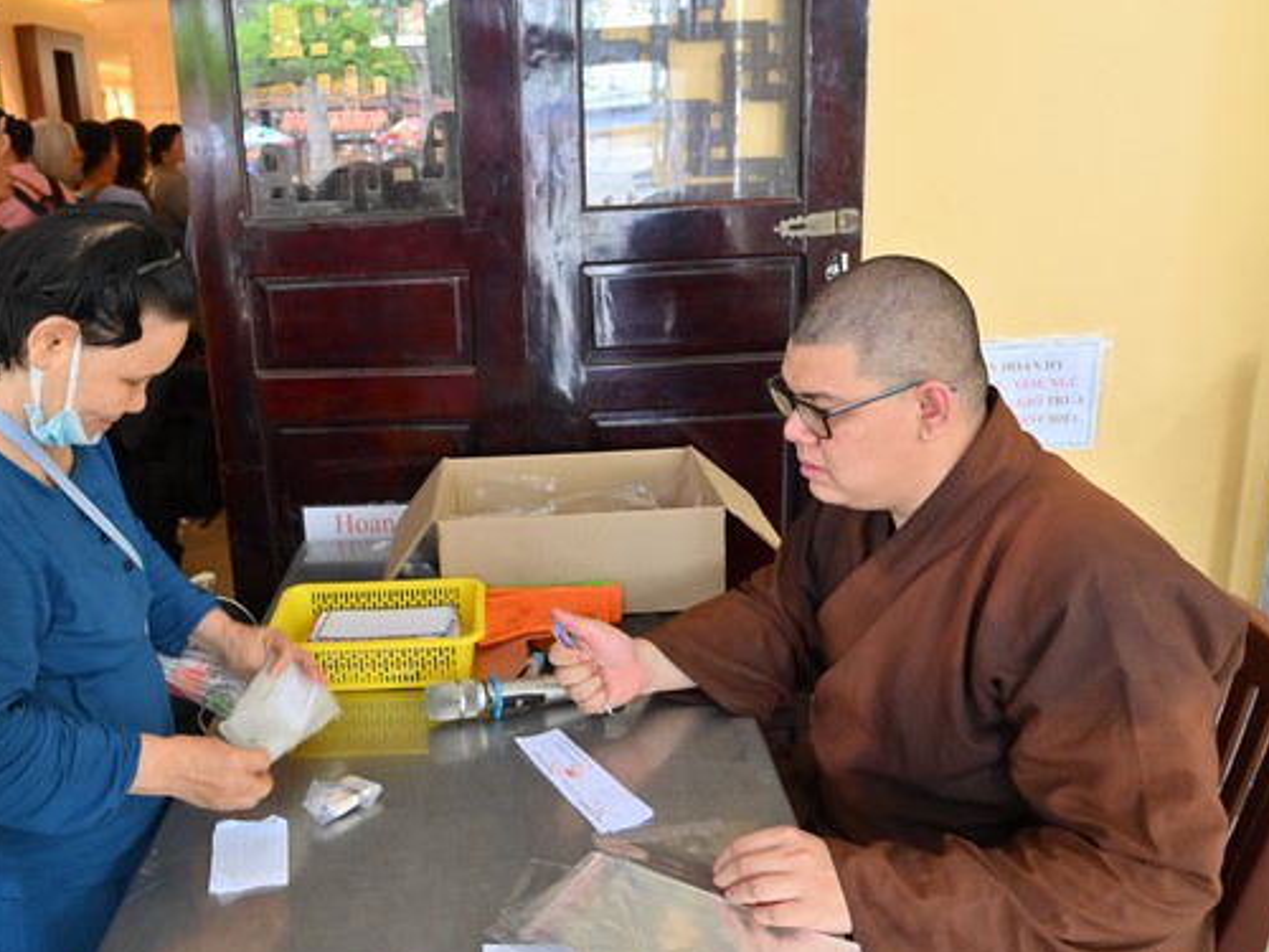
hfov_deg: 59.3
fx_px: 1100
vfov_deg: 46.8
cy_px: 440
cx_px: 482
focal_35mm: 30
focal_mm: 24
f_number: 6.3
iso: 1250
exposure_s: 1/50
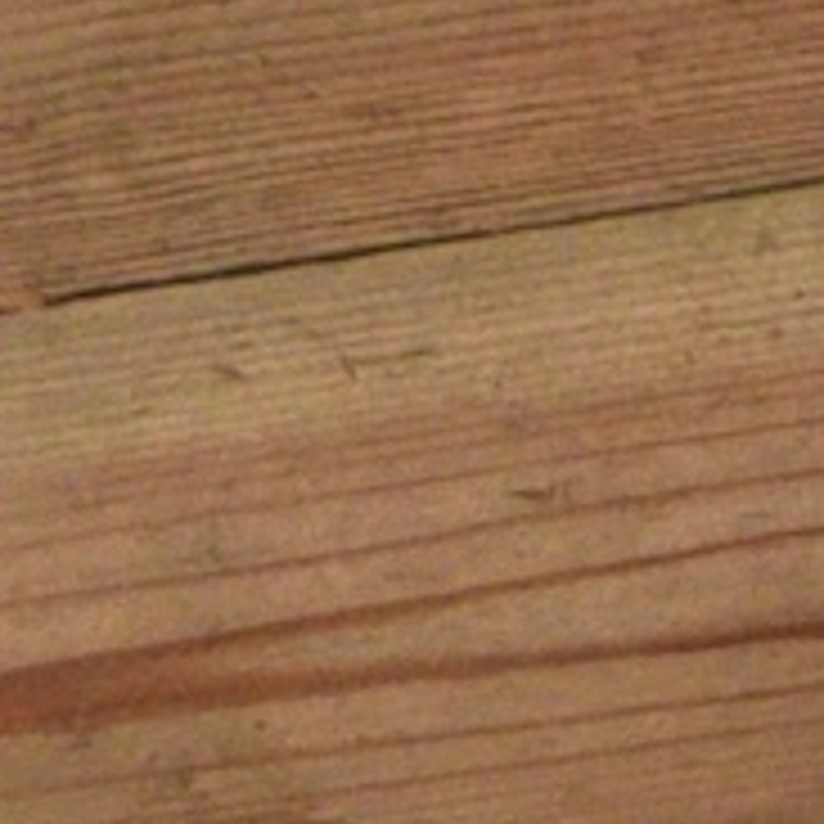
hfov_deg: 3.6
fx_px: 12981
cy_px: -3384
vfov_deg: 3.3
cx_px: 1234
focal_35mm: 482
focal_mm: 48
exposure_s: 1/50
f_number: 4
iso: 2500
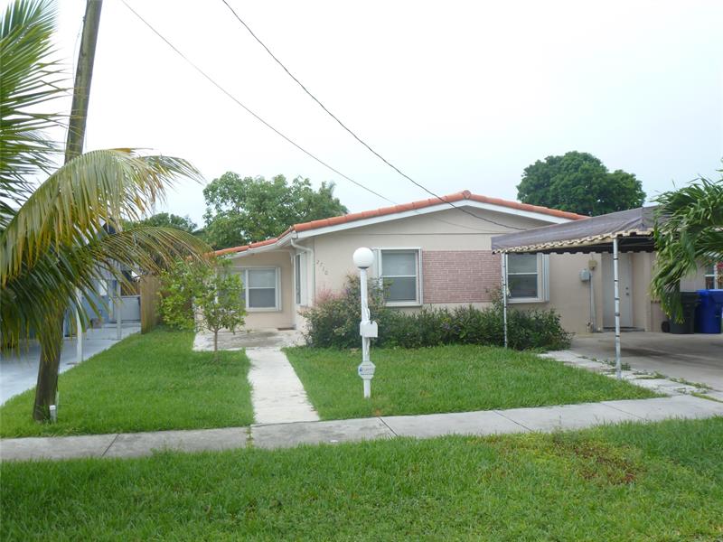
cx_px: 362
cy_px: 271
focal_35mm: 30
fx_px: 627
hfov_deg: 60.0
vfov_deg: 46.8
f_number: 3.5
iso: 100
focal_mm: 5.4
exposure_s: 1/125
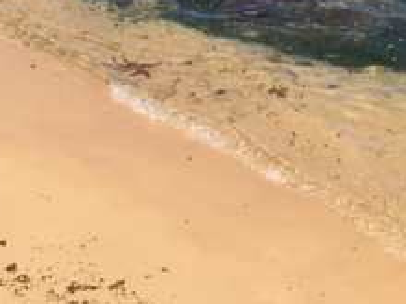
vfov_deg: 10.4
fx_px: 1583
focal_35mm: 135
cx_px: 591
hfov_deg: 13.8
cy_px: -225
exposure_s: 1/1508
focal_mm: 4.15
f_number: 2.2
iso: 25
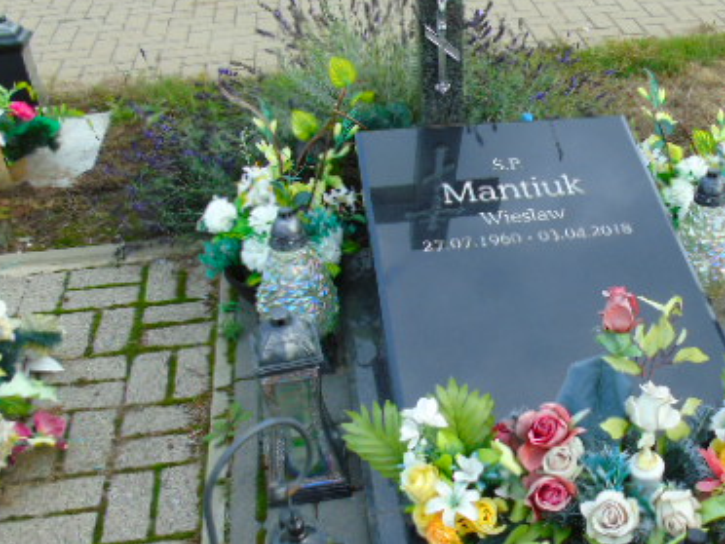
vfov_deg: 33.6
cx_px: 530
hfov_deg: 42.7
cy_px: 298
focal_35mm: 43
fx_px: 901
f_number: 3.4
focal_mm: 4.4
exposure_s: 1/160
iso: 80
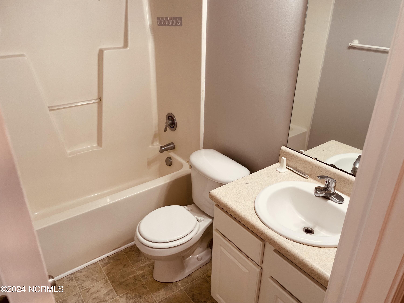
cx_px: 202
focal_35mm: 26
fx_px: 303
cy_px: 152
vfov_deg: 53.1
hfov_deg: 67.3
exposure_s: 1/60
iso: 64
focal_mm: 4.2
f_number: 1.6
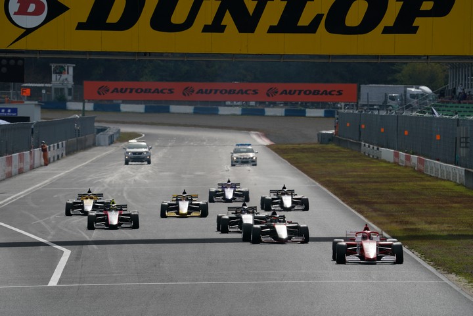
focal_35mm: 404
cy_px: 158
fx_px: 5308
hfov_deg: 5.1
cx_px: 236
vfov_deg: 3.4
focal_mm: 404
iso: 200
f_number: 10
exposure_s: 1/800
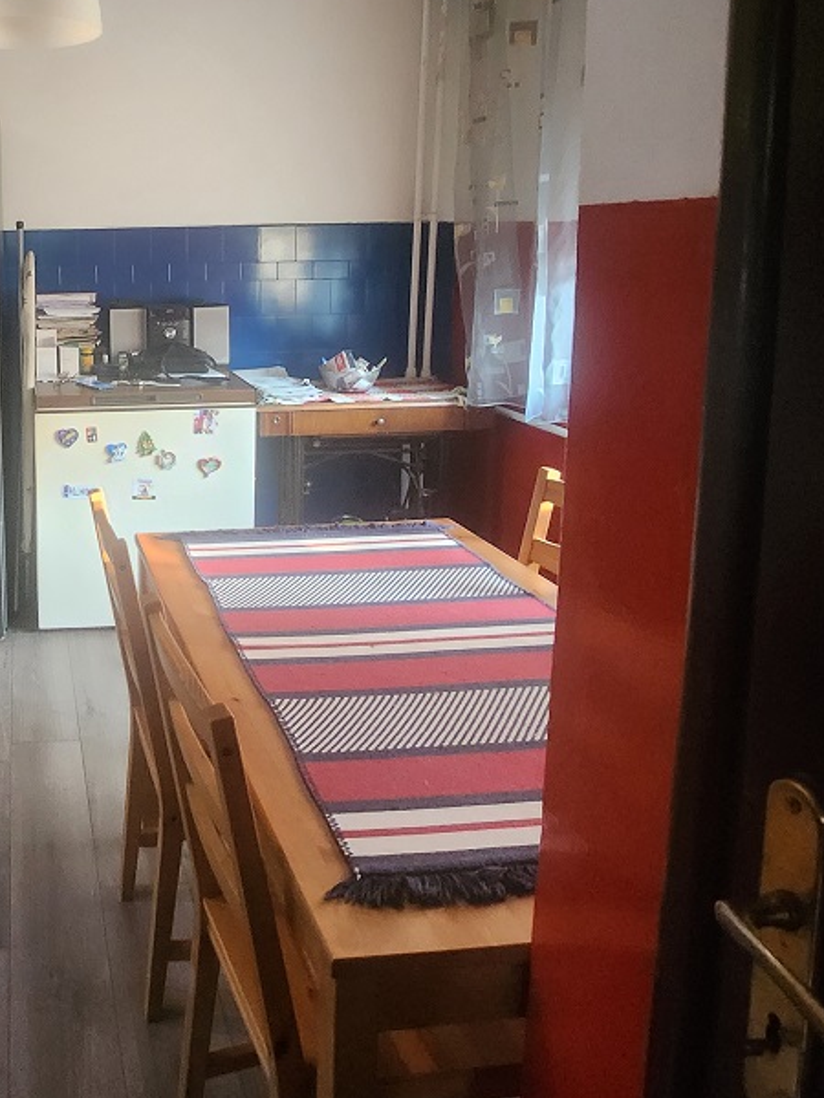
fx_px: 825
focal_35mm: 26
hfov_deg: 46.6
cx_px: 48
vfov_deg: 65.0
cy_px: 339
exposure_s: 1/25
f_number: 2.2
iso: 640
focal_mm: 1.7
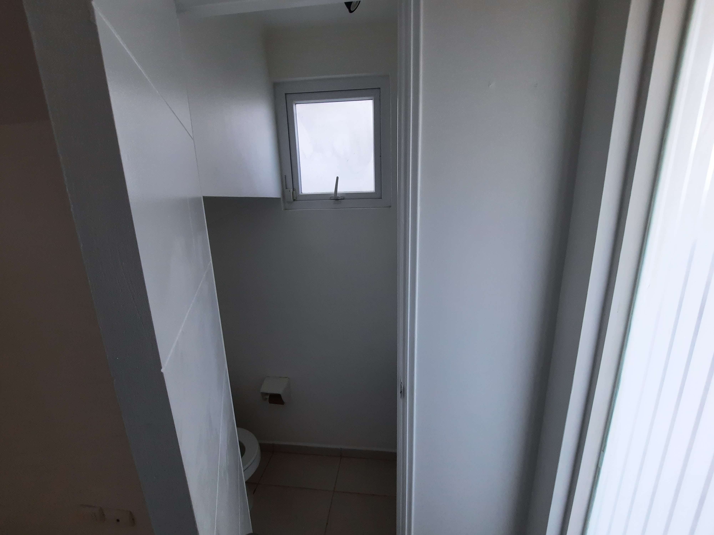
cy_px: 268
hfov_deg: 106.2
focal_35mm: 13
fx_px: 268
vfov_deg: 89.9
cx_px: 357
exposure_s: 1/50
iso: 80
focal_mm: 1.74
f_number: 2.2
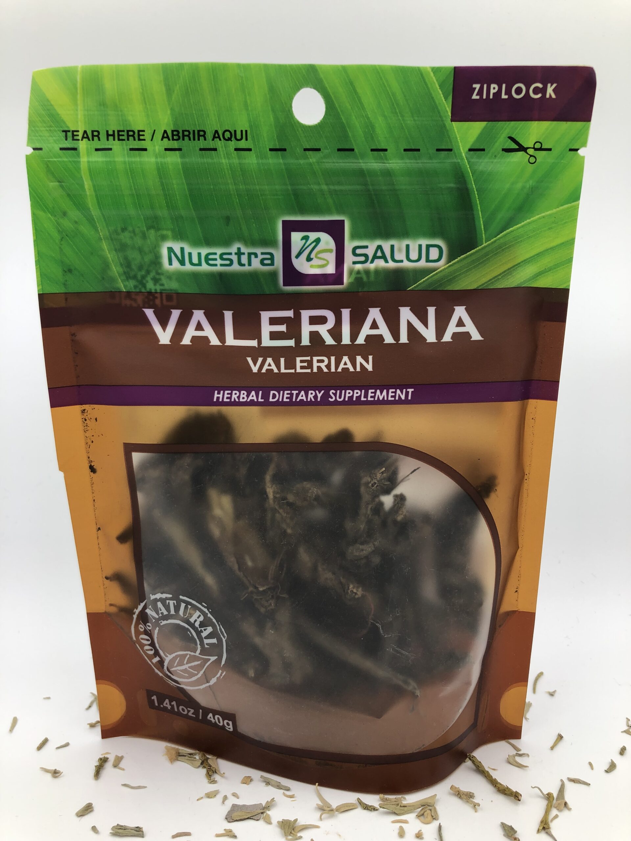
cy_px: 420
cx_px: 316
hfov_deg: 49.7
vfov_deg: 63.4
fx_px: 681
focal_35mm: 28
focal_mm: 4
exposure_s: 1/305
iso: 20
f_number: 1.8
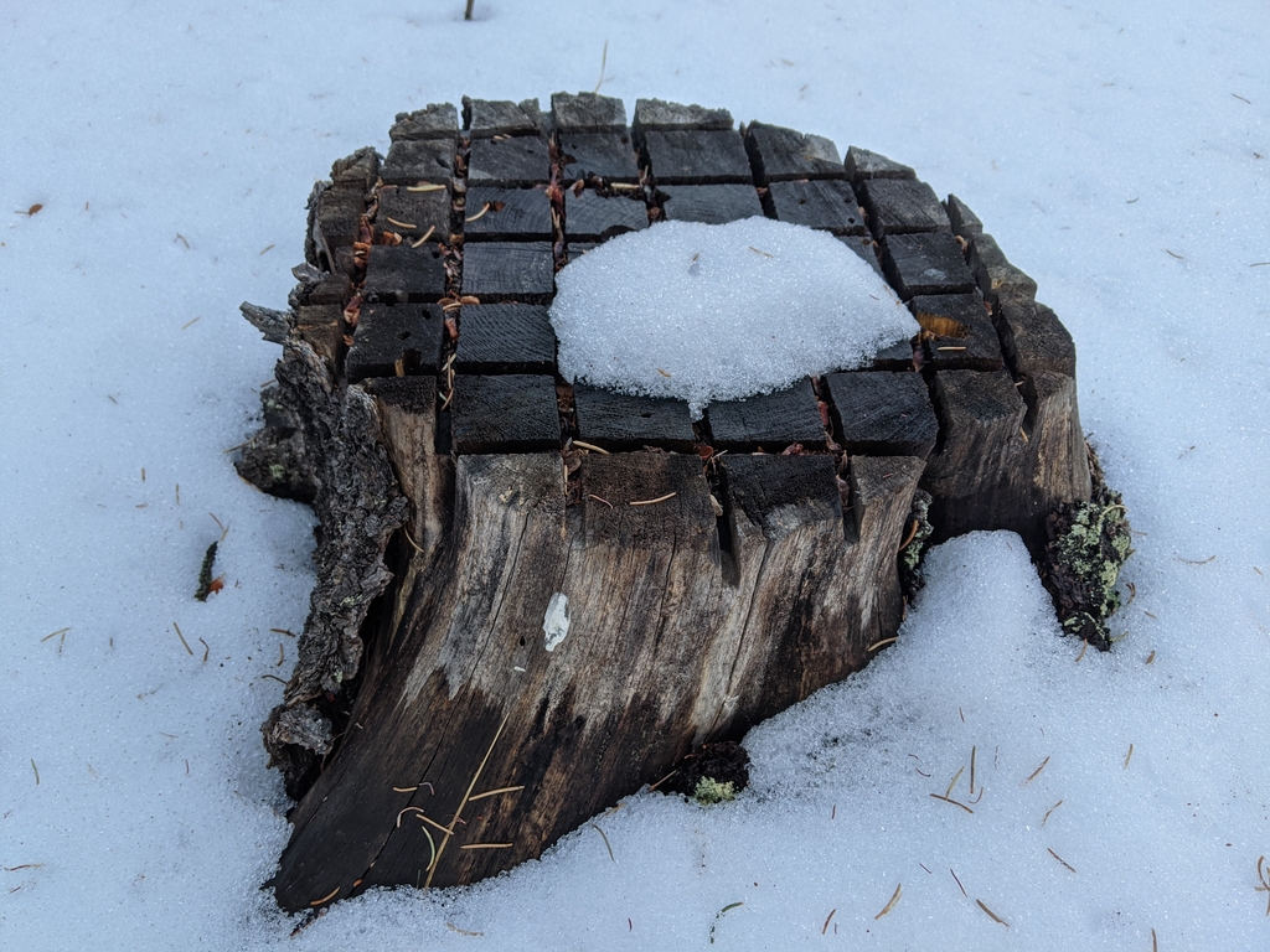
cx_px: 635
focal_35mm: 27
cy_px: 476
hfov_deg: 65.3
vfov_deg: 51.4
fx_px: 991
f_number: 1.8
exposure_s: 1/102
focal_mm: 4.44
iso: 61
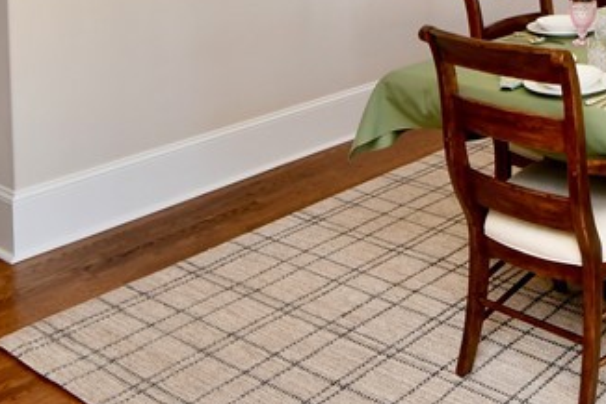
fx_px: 841
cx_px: 599
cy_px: -127
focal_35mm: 50
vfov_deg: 23.7
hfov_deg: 35.9
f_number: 4
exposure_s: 1/60
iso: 320
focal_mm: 10
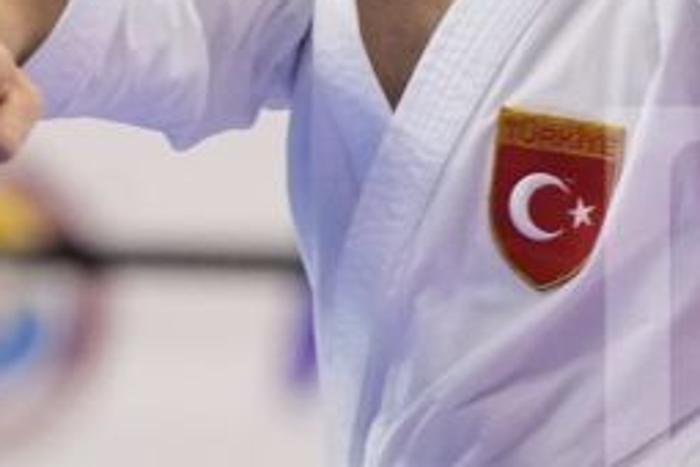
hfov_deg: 2.2
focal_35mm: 947
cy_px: 357
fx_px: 18412
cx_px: -69
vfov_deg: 1.5
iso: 3200
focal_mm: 134
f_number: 2.8
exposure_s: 1/1000
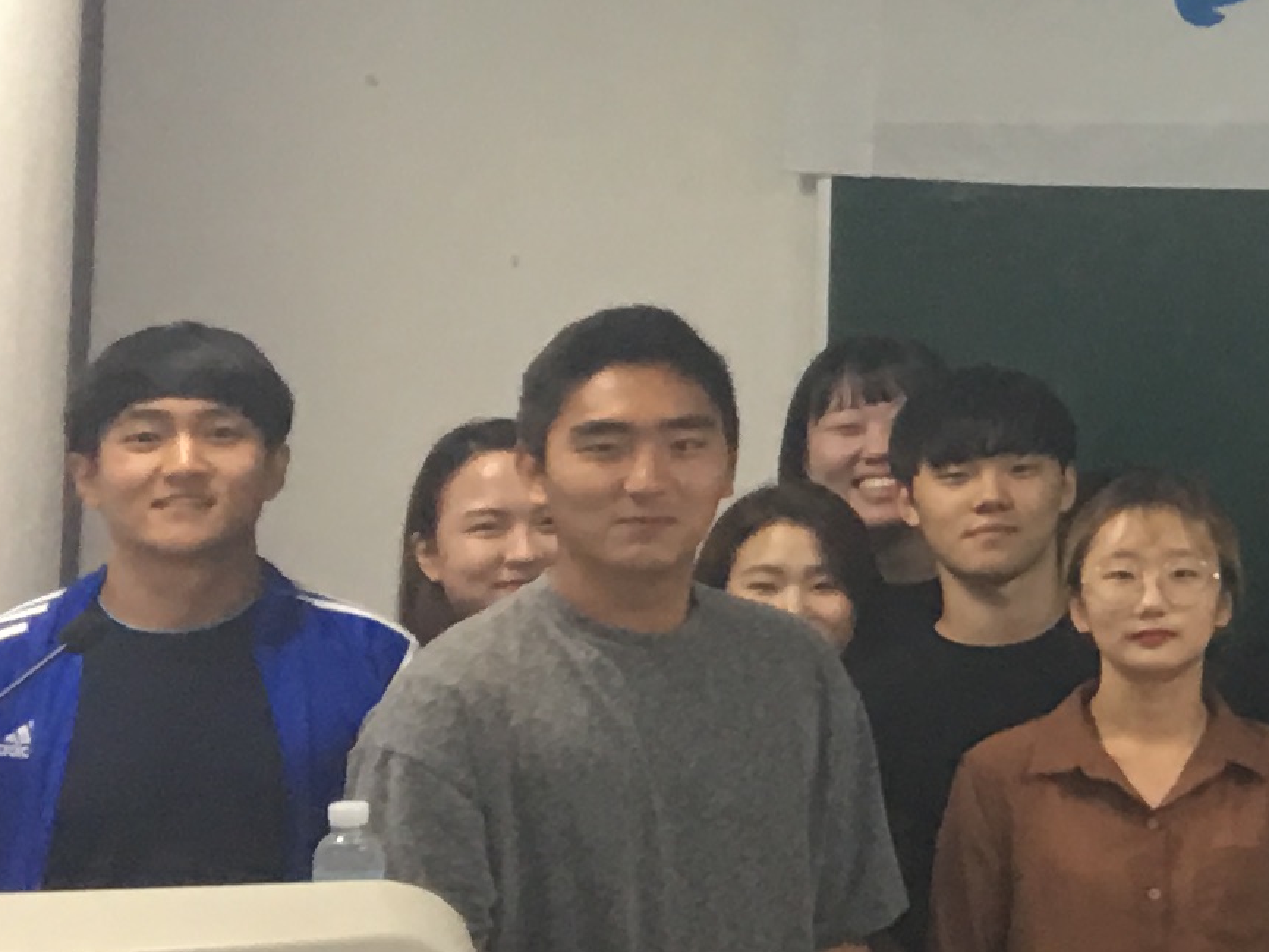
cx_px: 2686
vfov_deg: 11.0
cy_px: 176
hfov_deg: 12.5
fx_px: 4950
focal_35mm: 135
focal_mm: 4.15
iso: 32
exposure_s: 1/15
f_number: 2.2
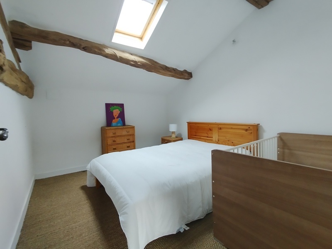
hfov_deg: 94.5
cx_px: 166
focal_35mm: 16
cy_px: 124
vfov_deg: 78.1
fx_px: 153
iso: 160
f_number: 2.2
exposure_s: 1/25
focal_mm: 1.65
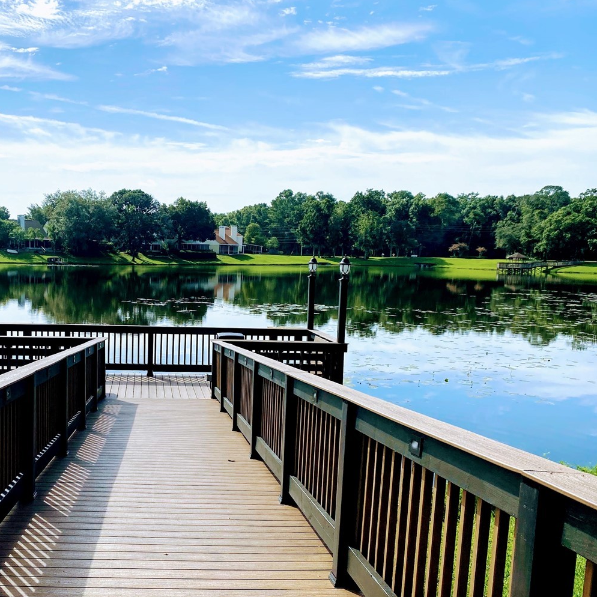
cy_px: 340
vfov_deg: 44.8
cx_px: 152
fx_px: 722
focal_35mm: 37
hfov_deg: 43.5
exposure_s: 1/5236
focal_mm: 4.25
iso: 32
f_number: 1.8
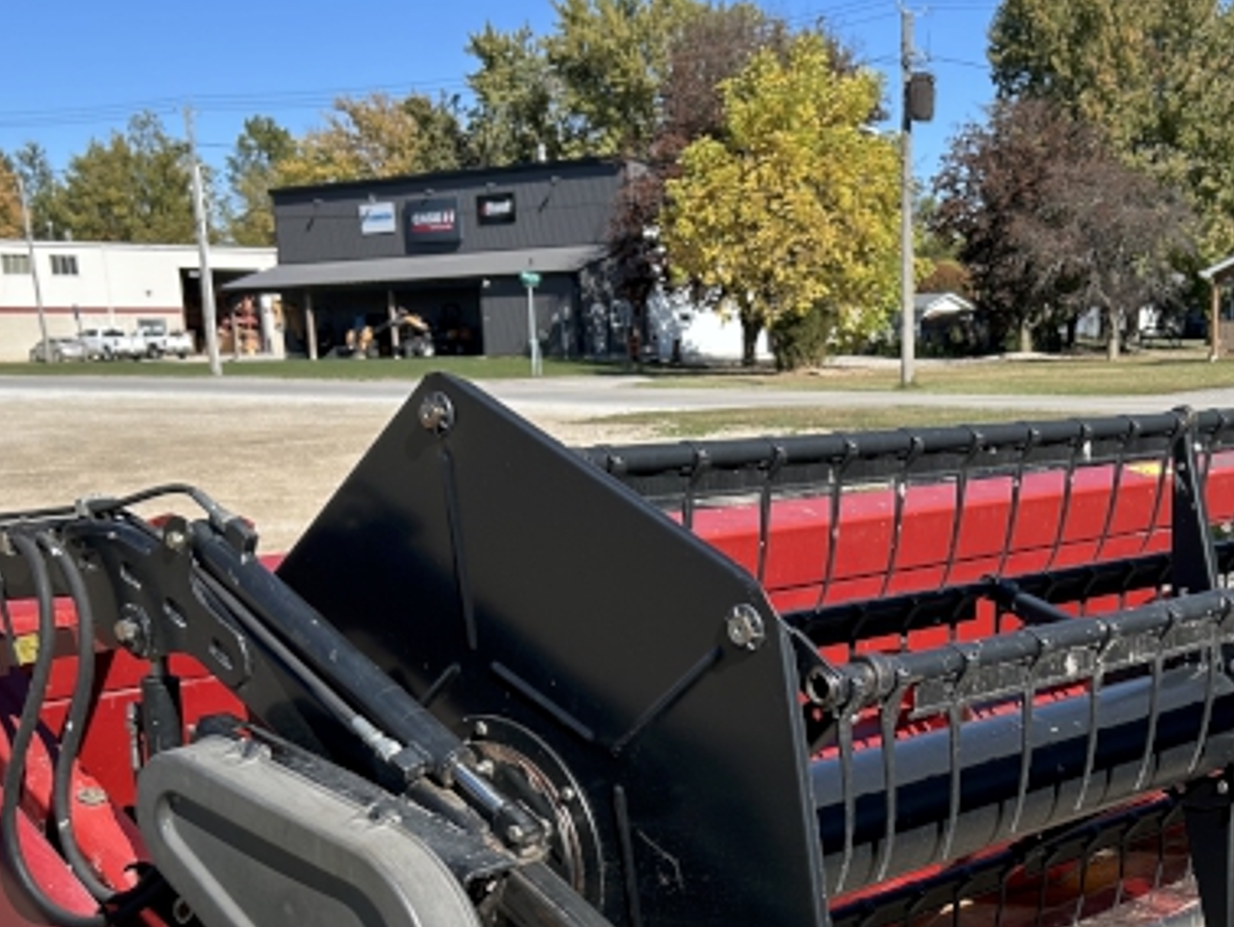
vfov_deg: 25.5
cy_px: 885
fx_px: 1962
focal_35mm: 55
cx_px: 927
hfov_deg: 34.2
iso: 50
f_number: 1.5
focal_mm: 5.7
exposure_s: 1/2915
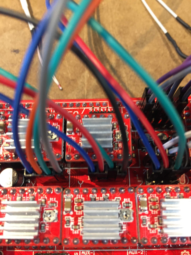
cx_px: 96
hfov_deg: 48.2
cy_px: 128
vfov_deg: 61.7
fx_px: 213
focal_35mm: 29
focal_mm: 4.15
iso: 200
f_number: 2.2
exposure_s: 1/33
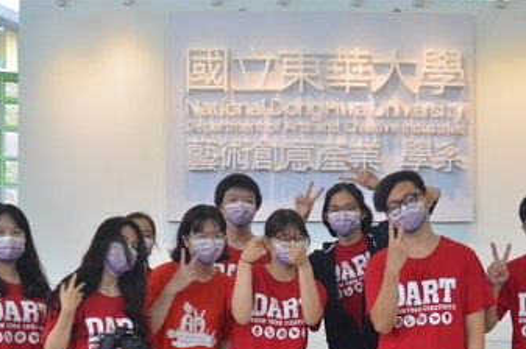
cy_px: 308
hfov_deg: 31.4
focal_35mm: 64
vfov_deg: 20.8
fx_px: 934
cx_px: 307
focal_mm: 24
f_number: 2.8
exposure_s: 1/1500
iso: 1100
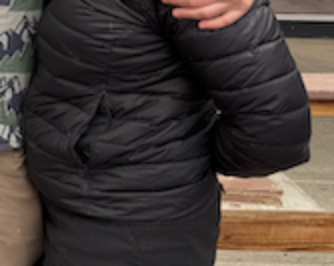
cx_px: -258
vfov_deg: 16.0
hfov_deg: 17.5
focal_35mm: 90
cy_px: -96
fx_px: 888
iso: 80
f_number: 1.78
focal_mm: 6.76
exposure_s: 1/728
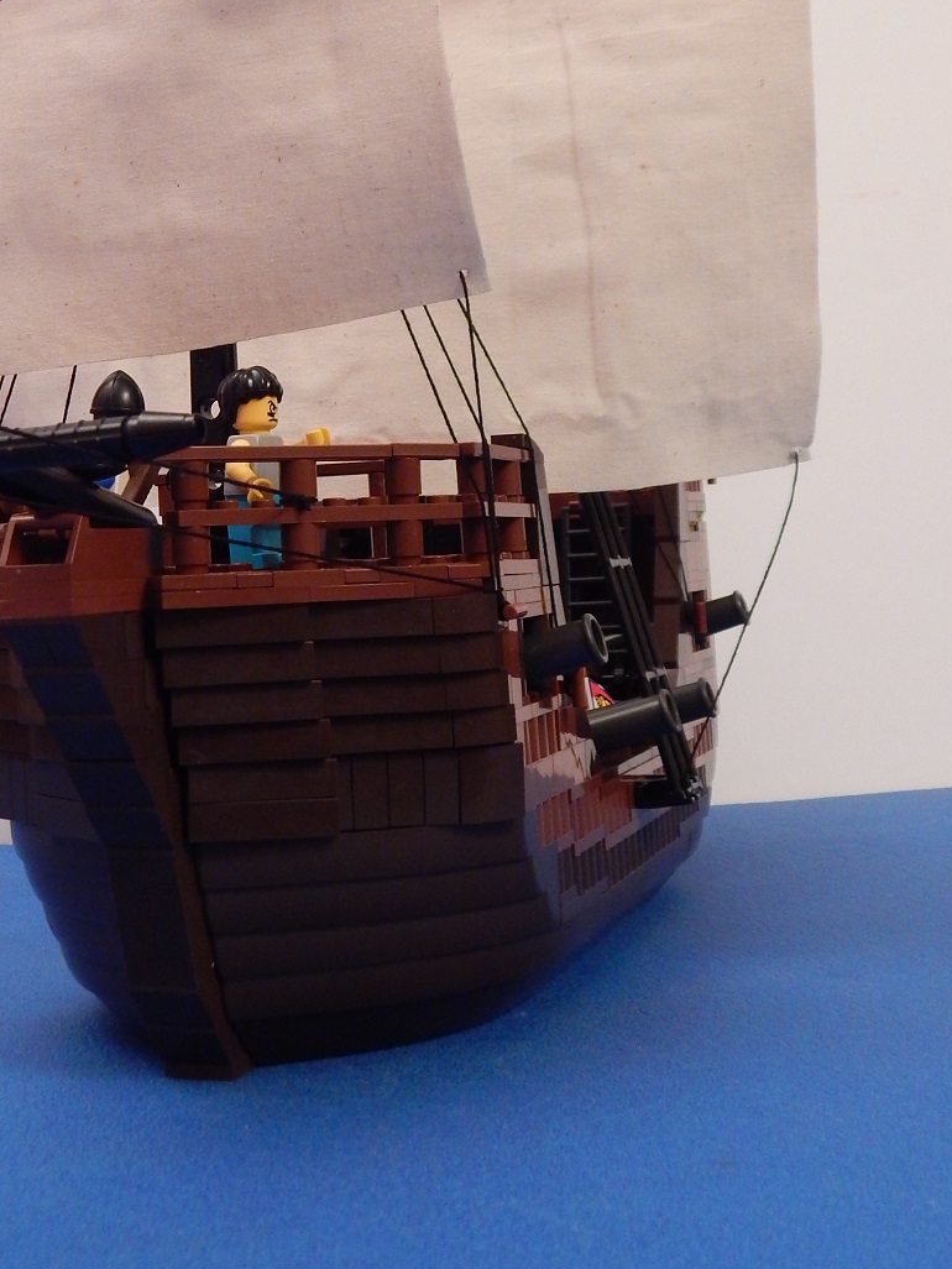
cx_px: 237
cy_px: 306
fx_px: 1943
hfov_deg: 27.2
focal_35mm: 53
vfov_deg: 35.3
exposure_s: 1/5
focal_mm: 6.1
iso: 400
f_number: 3.3
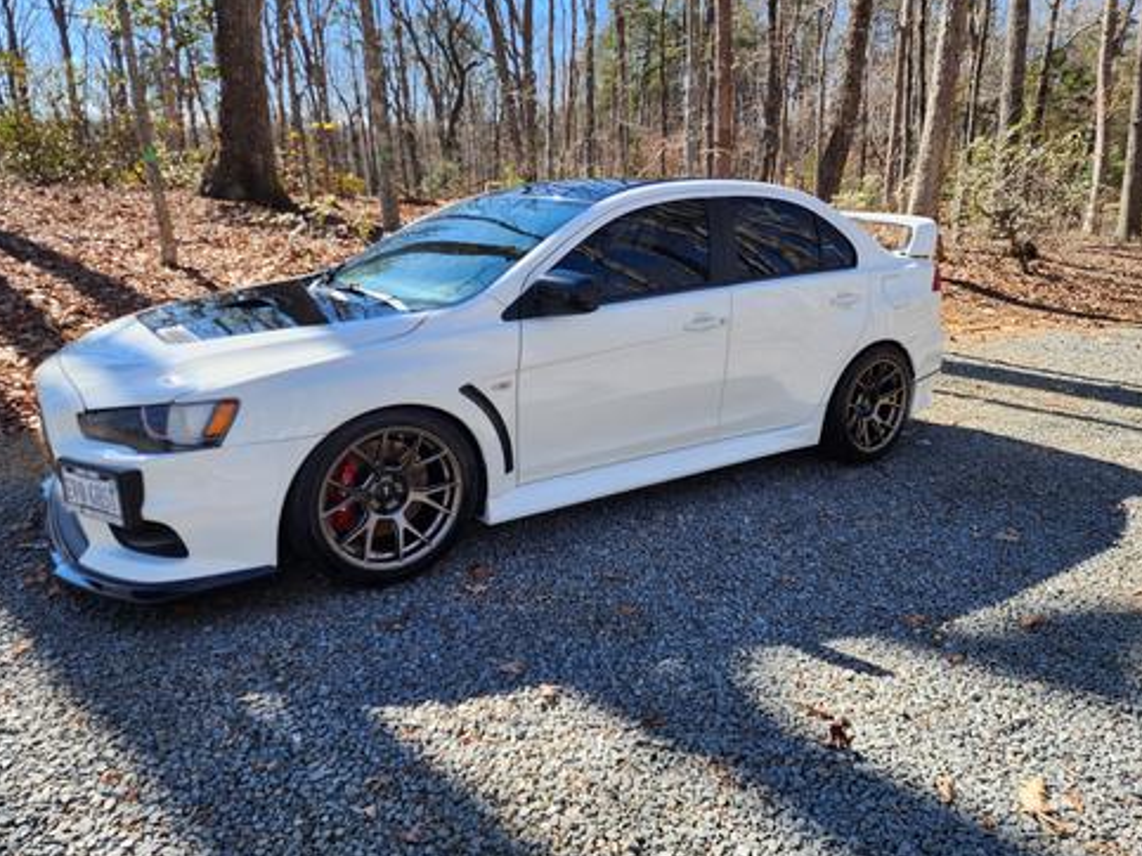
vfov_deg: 56.8
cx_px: 582
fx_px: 792
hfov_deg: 71.6
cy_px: 419
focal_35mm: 24
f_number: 1.8
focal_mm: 6.4
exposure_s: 1/344
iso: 12
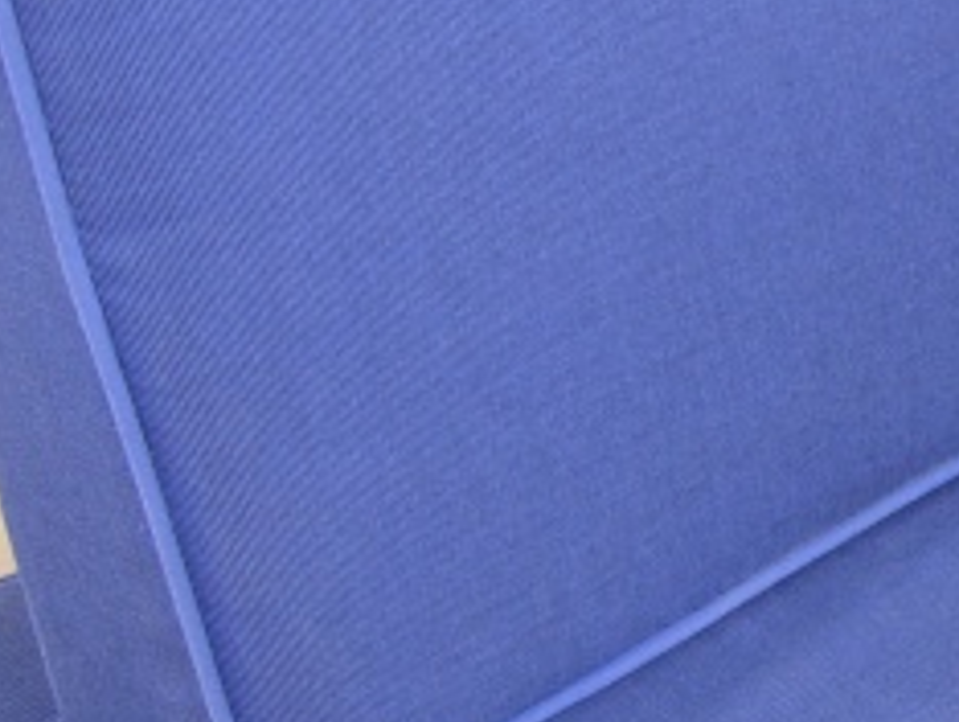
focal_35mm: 123
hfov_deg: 14.9
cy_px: 164
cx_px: 1426
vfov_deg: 12.0
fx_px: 3411
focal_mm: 7.5
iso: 50
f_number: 2.7
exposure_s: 1/45.2
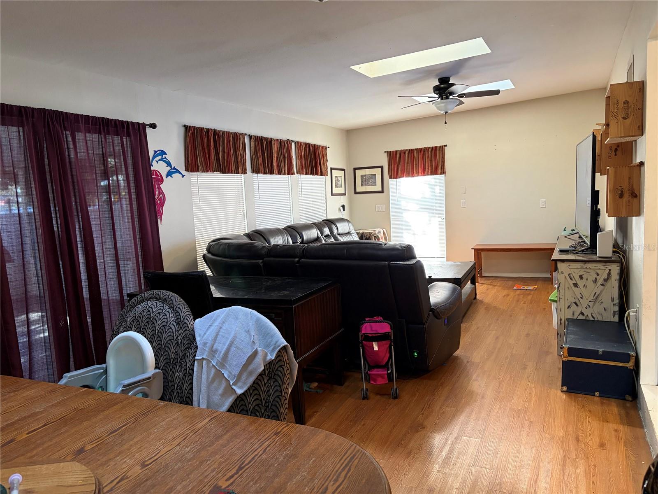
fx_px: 494
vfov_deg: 53.1
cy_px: 247
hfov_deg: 67.3
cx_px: 329
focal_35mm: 26
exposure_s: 1/60
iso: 320
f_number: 1.6
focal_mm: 5.96
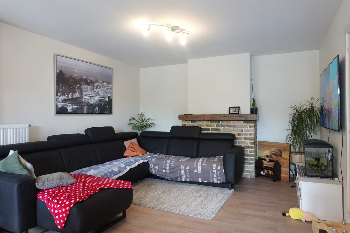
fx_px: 233
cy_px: 116
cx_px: 175
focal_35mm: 24
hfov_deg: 73.7
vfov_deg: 53.1
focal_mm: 9
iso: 500
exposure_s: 1/30
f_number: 2.8
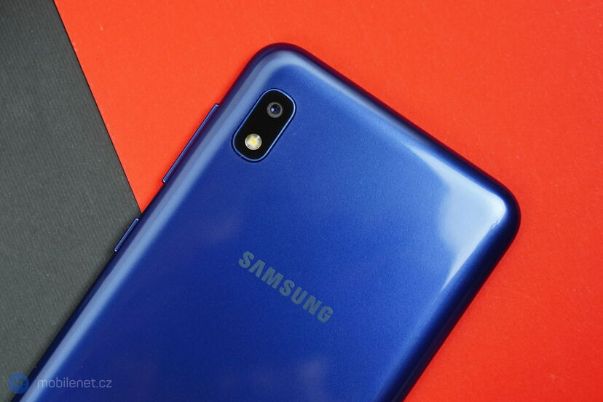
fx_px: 921
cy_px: 201
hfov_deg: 36.2
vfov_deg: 24.6
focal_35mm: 55
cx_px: 302
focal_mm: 55
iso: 640
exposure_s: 1/125
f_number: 5
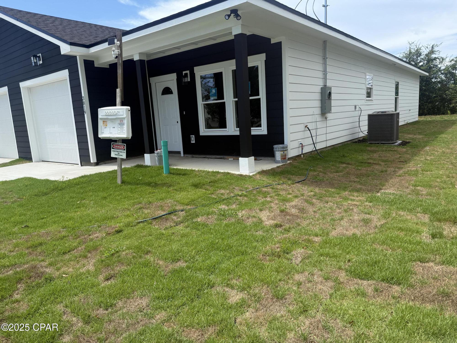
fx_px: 317
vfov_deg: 56.8
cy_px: 172
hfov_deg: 71.6
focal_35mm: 24
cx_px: 228
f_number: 1.78
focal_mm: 6.76
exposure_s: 1/3584
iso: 100
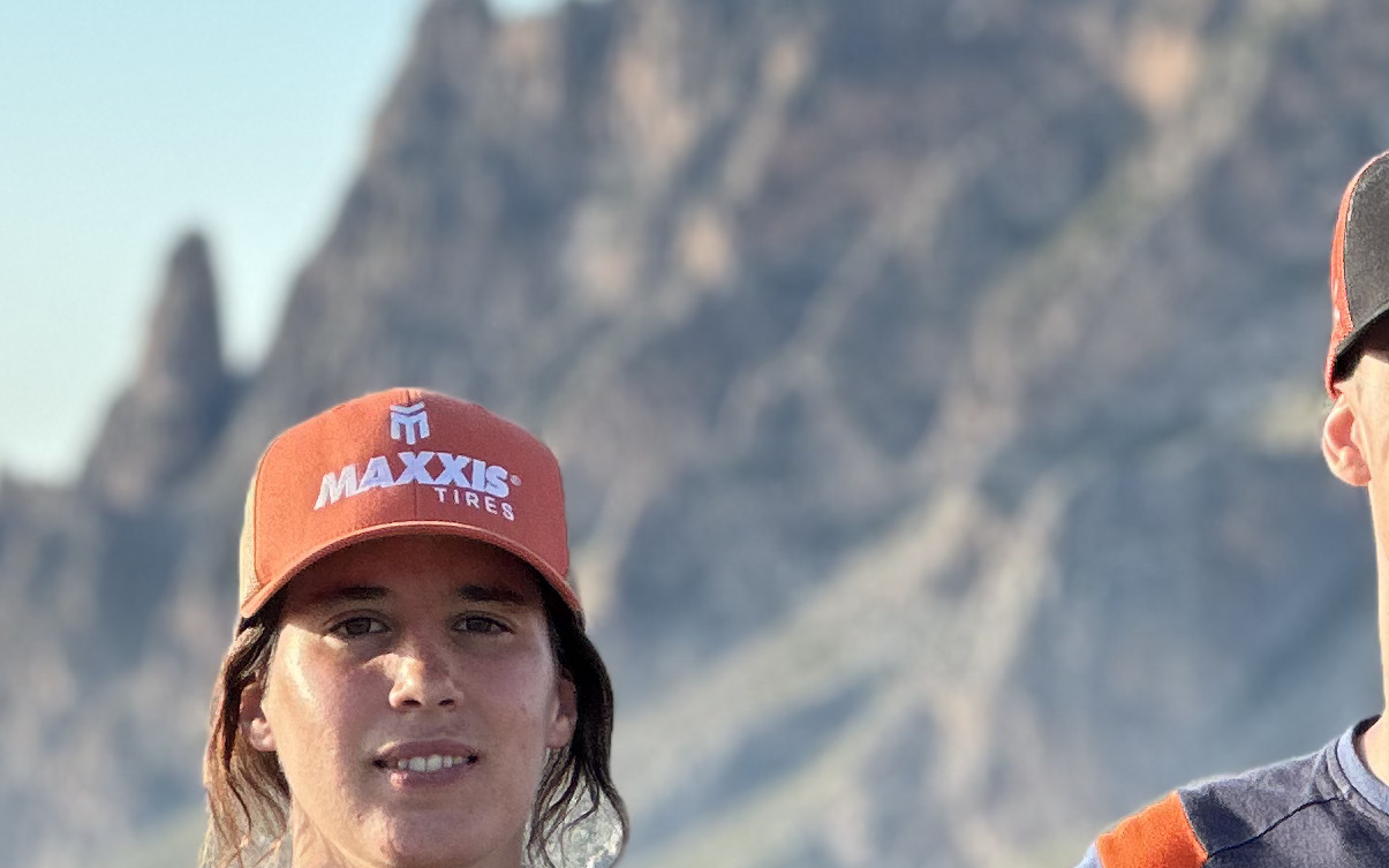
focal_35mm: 273
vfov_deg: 4.8
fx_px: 10334
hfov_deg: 7.7
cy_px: 646
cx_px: 1079
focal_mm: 9
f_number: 2.8
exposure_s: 1/201
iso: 25
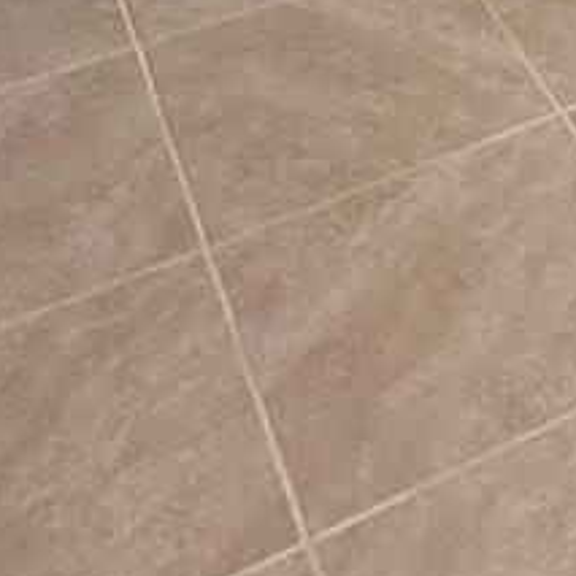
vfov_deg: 12.5
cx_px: 849
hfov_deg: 17.0
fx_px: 1751
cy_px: -965
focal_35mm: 93
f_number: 2.2
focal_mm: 2.22
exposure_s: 1/120
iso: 250
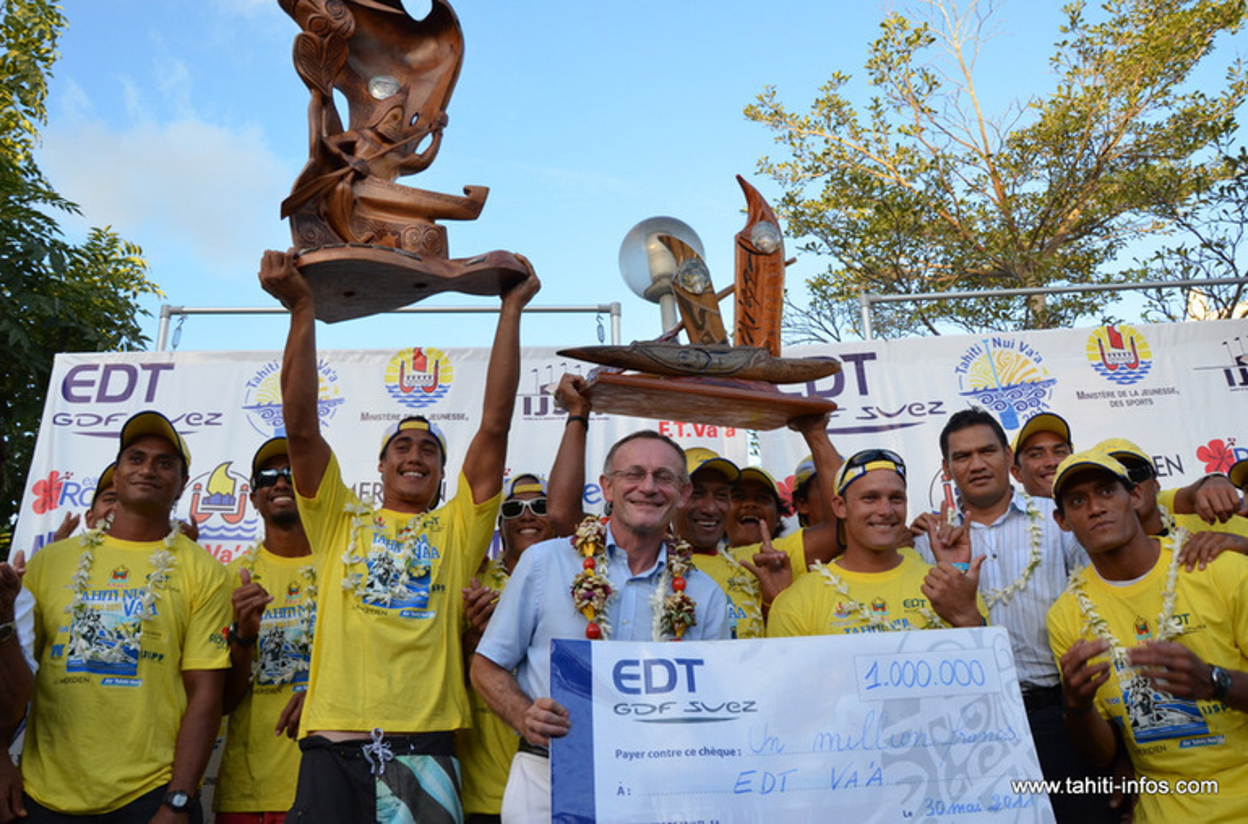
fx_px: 933
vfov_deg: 47.7
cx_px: 624
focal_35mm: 27
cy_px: 412
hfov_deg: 67.5
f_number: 8
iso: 800
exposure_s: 1/250
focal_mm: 18
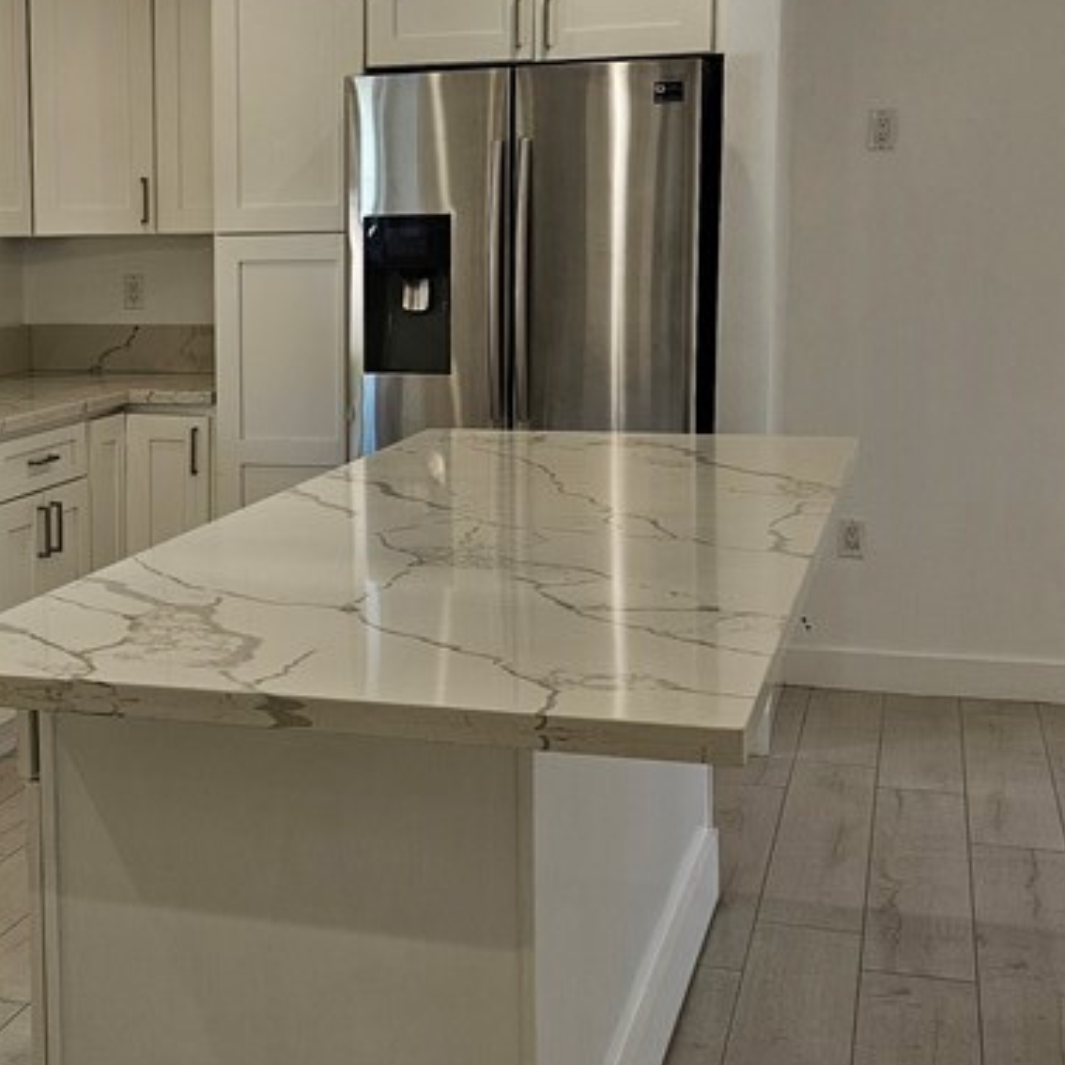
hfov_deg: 30.3
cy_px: 456
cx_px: 200
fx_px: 1914
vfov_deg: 31.0
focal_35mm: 55
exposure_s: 1/120
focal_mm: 5.4
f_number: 1.8
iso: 25
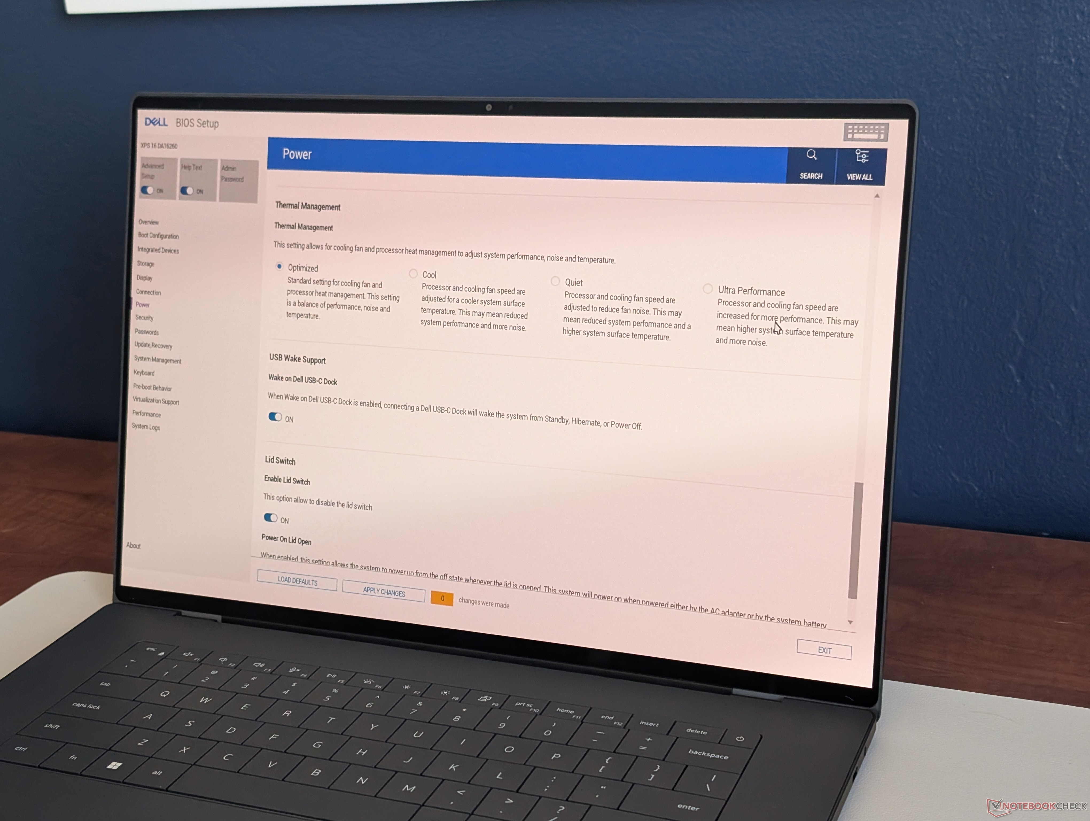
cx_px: 545
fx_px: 1545
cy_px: 410
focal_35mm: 49
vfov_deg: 29.7
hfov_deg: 38.9
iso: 894
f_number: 1.68
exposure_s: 1/478
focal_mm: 6.9
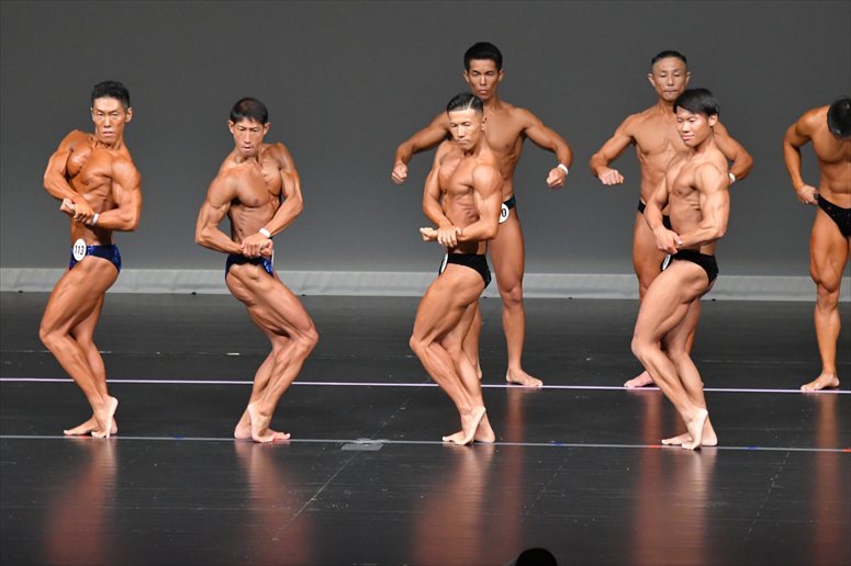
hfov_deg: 7.6
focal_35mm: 270
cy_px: 283
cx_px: 426
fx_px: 6379
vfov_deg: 5.1
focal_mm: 180
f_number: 5.6
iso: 5000
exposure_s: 1/400
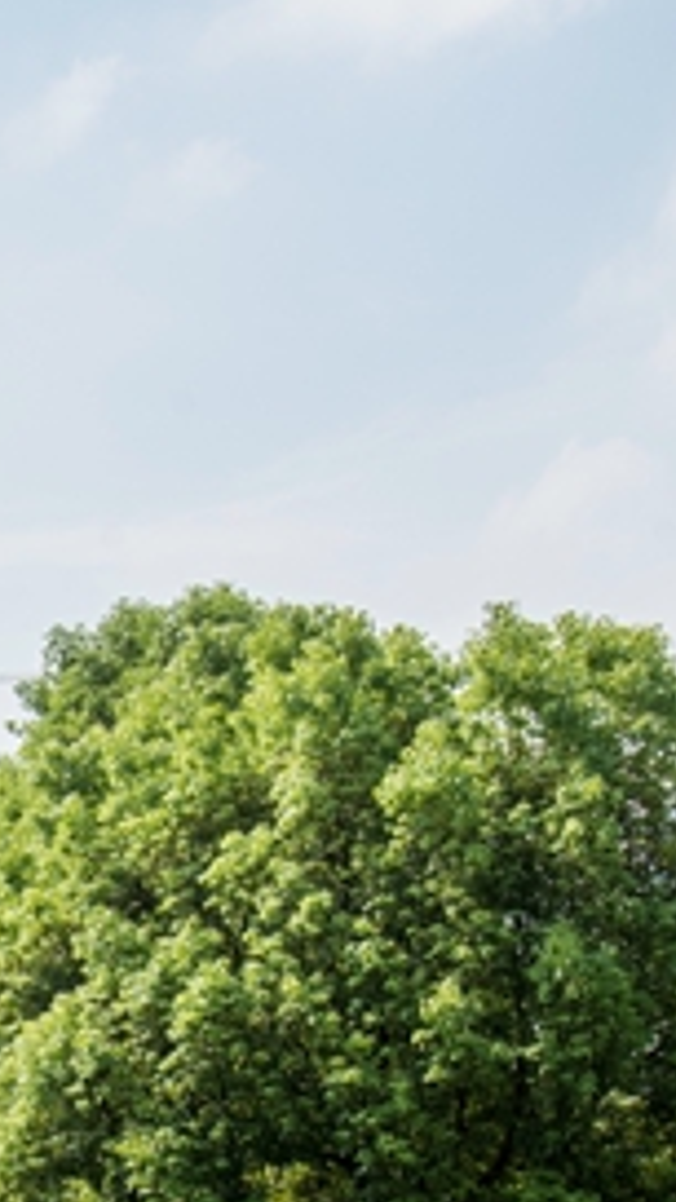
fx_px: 3442
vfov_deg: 19.5
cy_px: 1058
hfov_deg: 10.9
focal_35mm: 108
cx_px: -274
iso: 100
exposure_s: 1/80
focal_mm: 26
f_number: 14
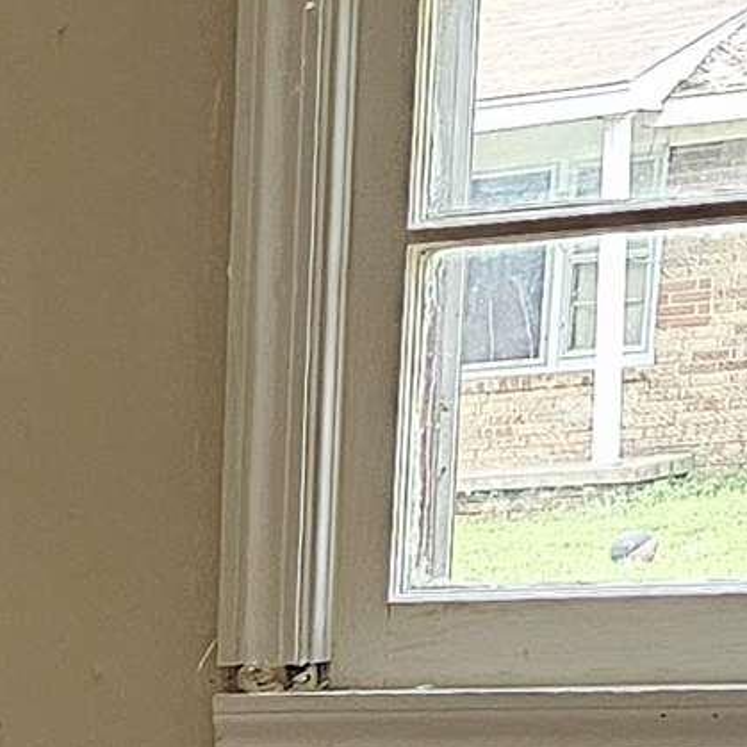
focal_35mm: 149
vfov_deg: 10.7
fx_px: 3638
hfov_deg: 9.9
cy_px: 1496
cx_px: -1186
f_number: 1.7
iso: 320
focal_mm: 6.3
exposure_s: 1/170
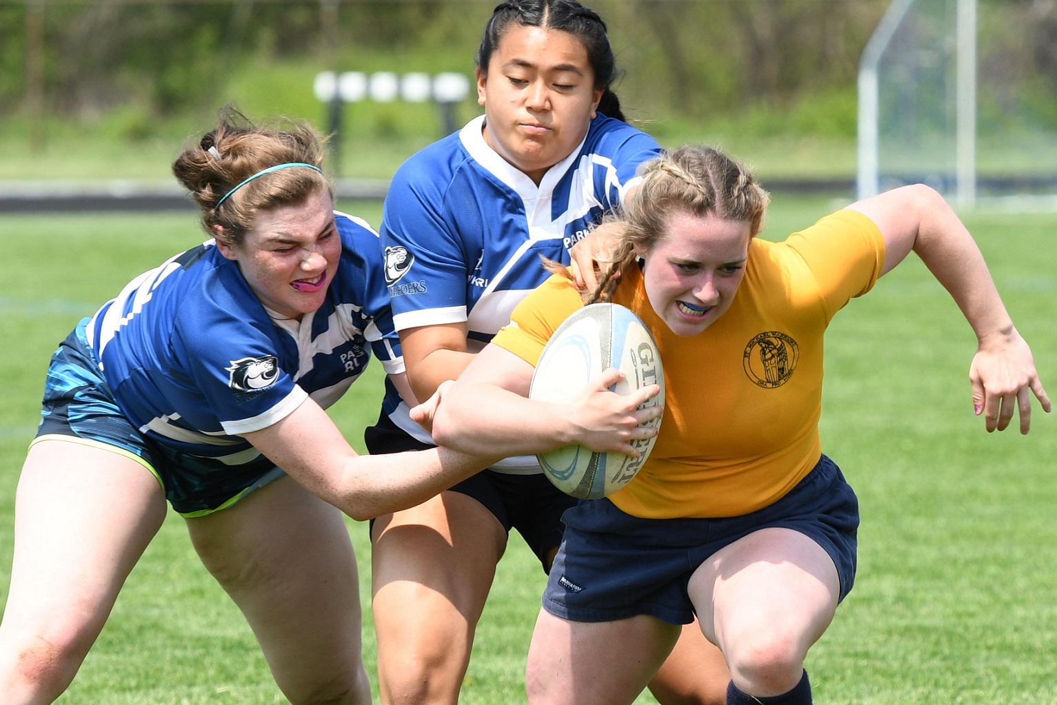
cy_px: 352
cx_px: 528
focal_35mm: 262
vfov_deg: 5.2
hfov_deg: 7.8
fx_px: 7709
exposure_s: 1/1000
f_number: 5
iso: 250
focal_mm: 175
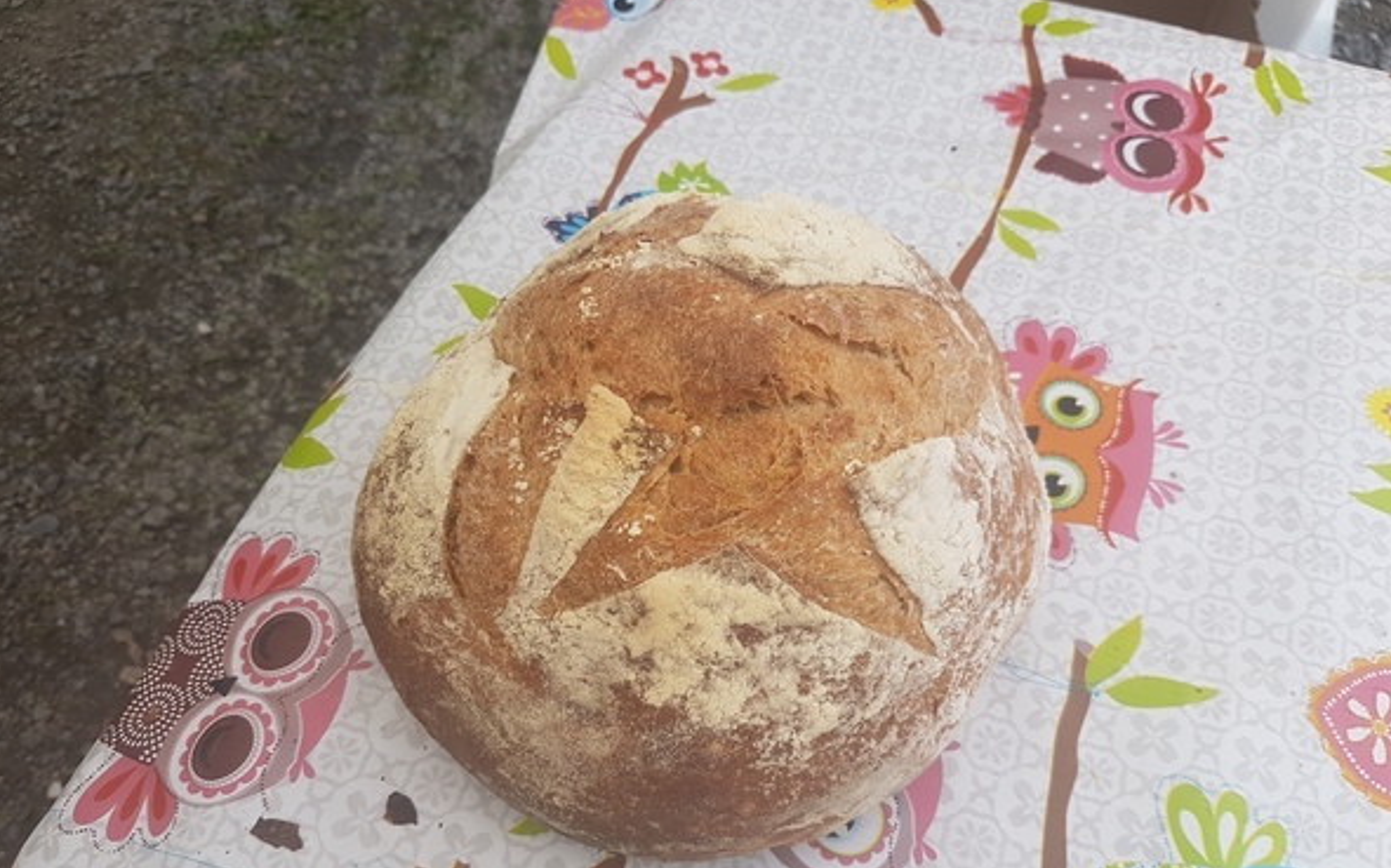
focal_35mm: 28
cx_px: 687
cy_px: 496
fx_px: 1061
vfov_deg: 44.4
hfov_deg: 66.5
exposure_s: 1/780
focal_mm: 4.2
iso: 40
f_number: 1.7
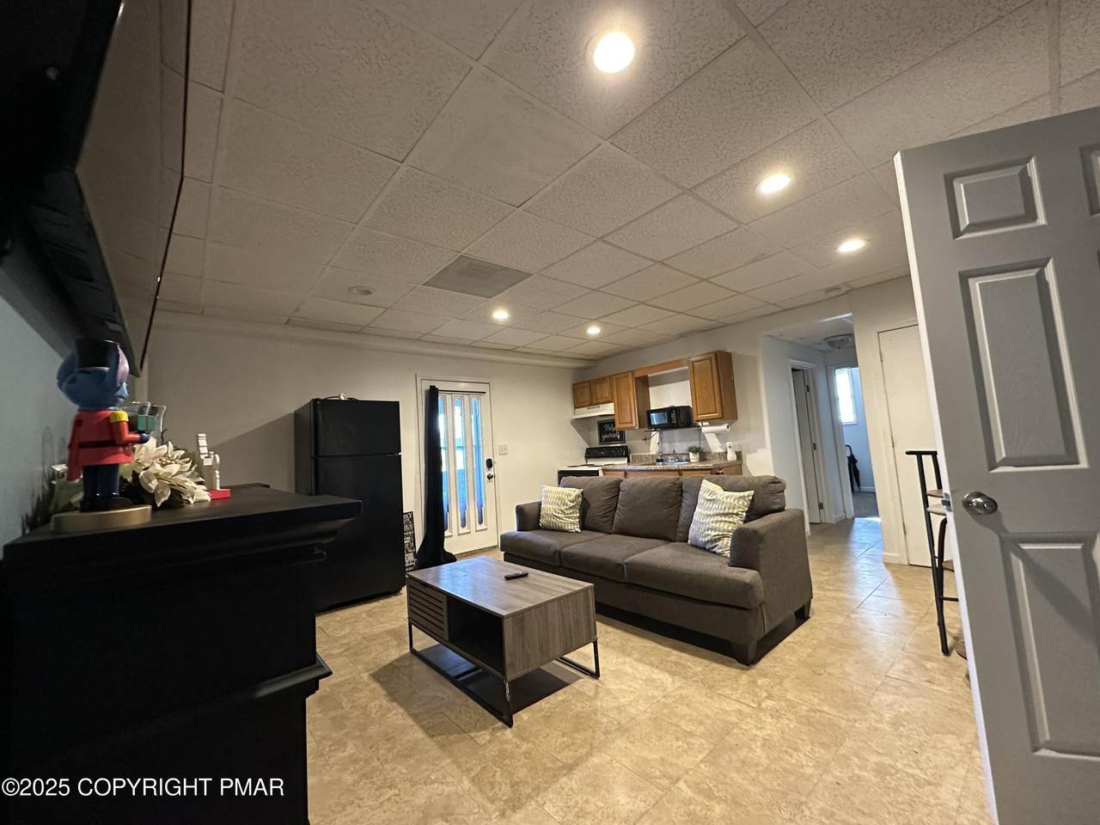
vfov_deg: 85.7
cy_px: 412
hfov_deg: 102.1
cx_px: 550
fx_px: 445
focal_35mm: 14
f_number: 2.2
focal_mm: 2.22
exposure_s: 1/60
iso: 640
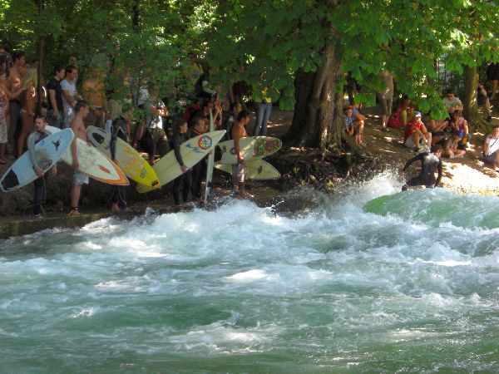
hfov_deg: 20.9
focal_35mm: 94
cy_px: 187
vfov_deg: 15.7
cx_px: 250
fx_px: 1355
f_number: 4.6
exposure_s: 1/100
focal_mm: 15.3
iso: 200
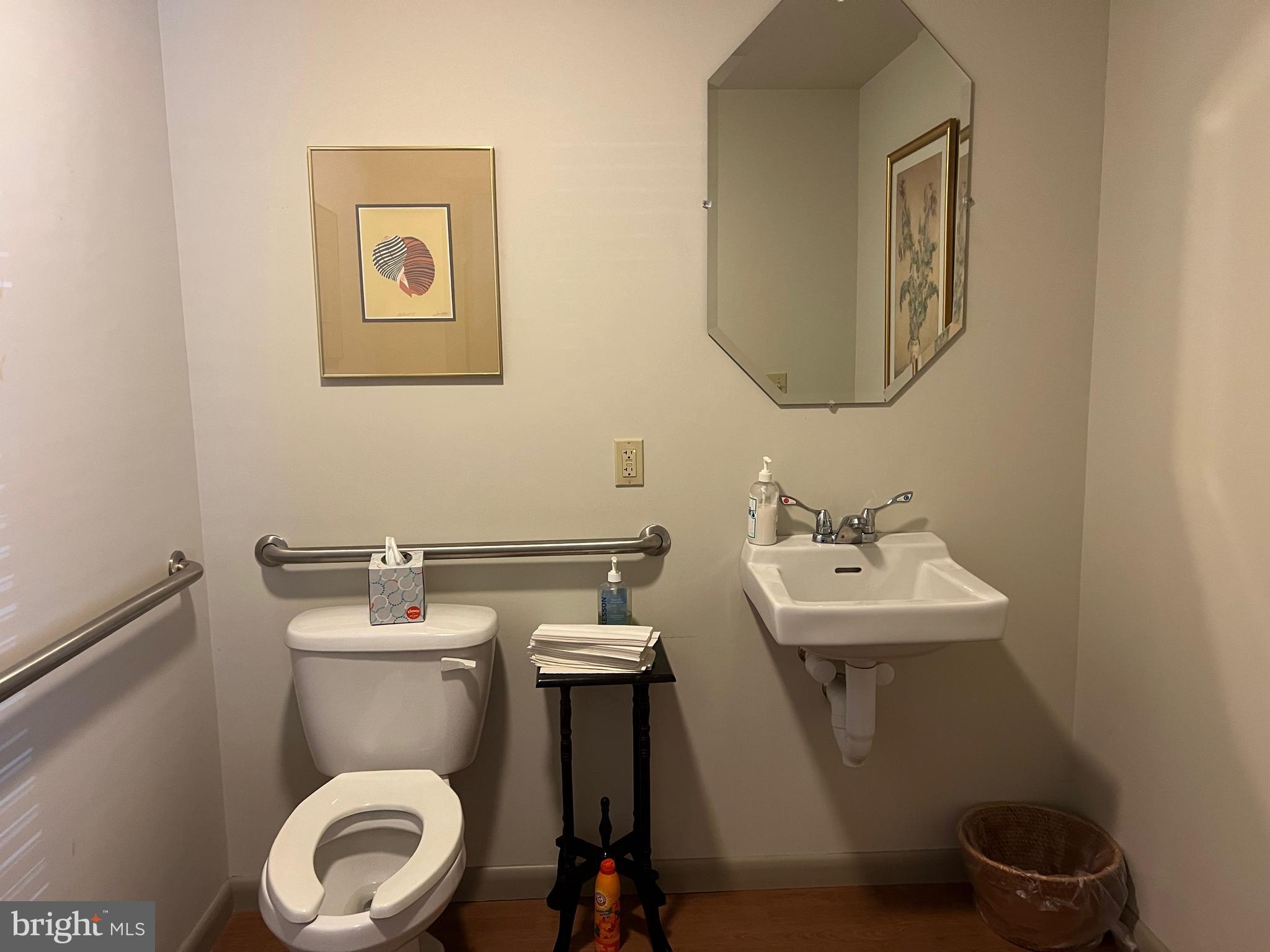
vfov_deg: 53.1
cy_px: 476
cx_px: 635
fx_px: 954
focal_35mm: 26
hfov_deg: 67.3
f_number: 1.5
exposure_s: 1/60
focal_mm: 5.7
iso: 250
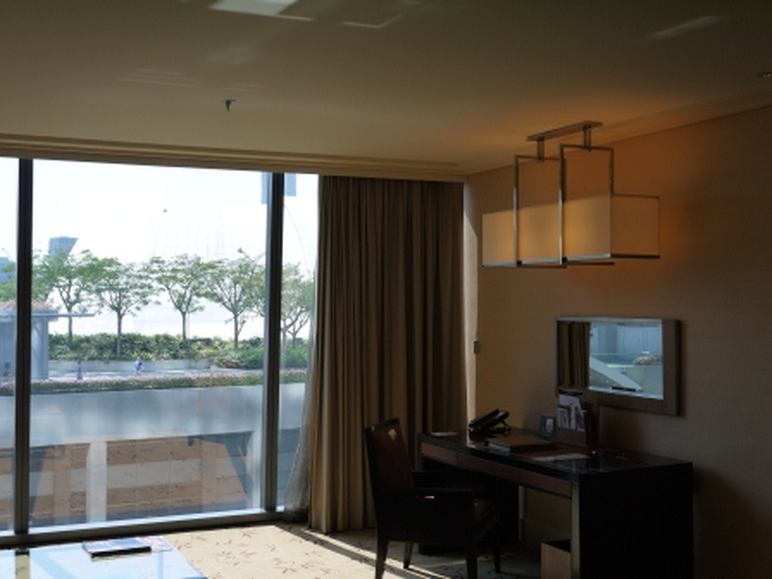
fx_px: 1026
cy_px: 290
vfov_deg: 31.5
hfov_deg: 41.2
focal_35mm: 46
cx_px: 386
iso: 160
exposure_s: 1/200
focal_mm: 23
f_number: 6.3
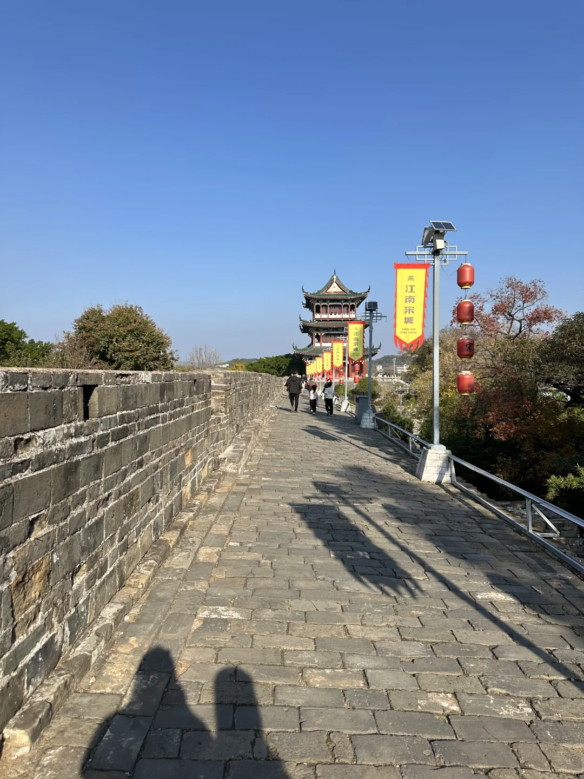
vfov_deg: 71.6
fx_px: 540
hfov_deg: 56.8
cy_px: 390
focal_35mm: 24
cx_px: 292
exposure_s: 1/3356
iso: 80
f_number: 1.78
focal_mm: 6.86
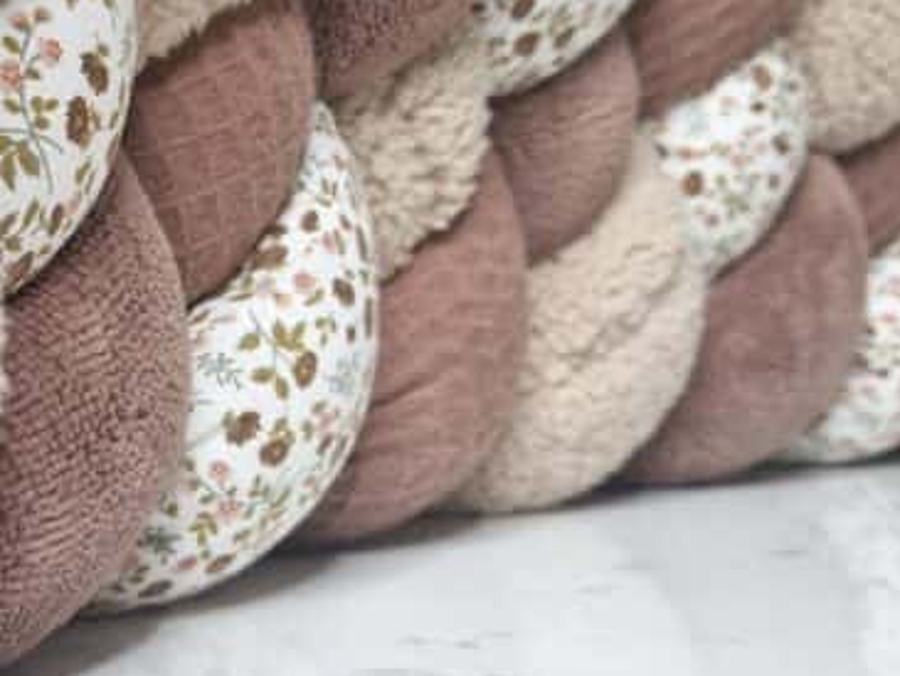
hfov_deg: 29.2
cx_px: 49
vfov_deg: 23.2
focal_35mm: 63
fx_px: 1639
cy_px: 232
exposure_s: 1/50
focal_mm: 5.4
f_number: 1.8
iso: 50
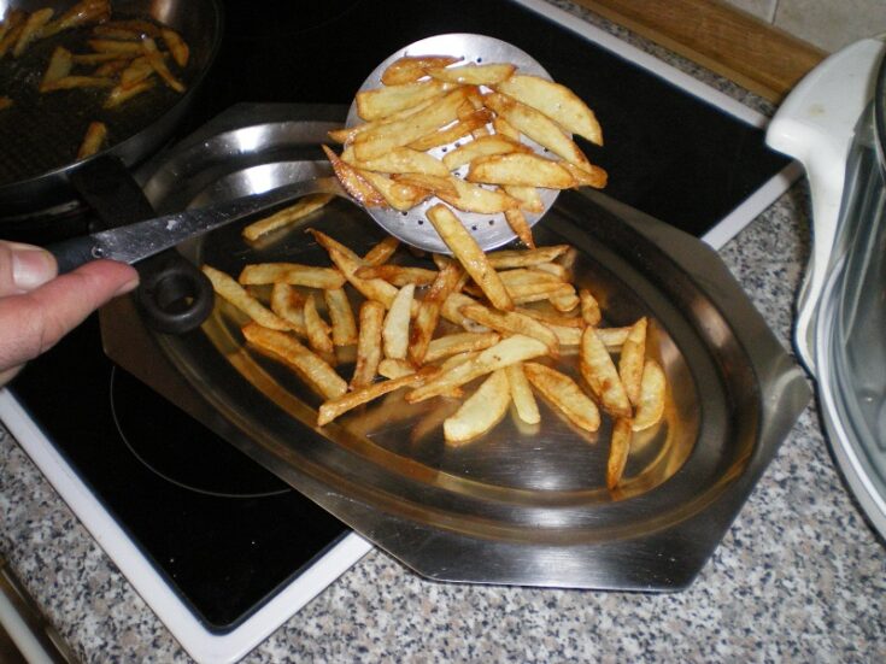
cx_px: 443
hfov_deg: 49.0
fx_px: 972
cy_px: 332
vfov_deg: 37.7
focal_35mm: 38
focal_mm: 6.3
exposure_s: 1/50
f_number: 3.1
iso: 400
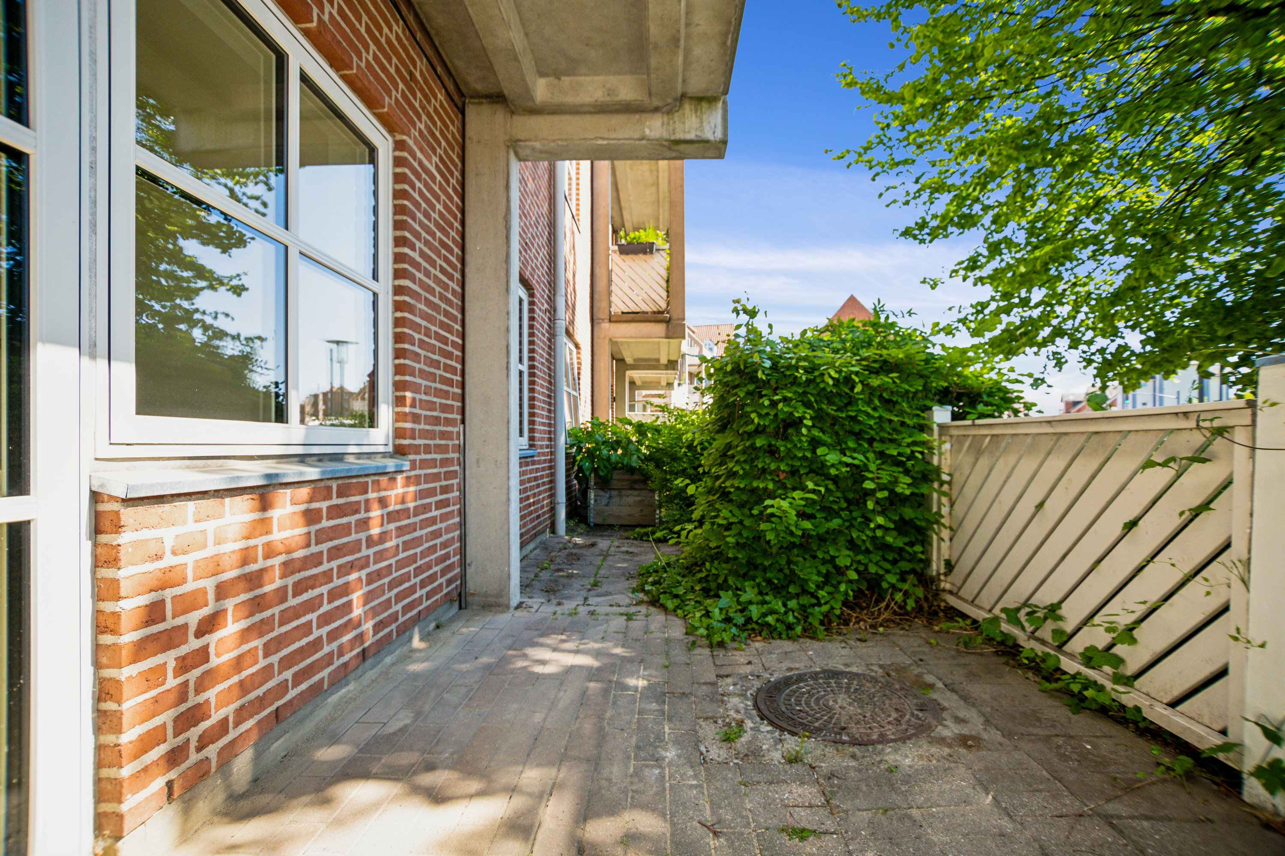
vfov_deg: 73.7
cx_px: 642
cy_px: 428
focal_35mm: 16
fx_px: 571
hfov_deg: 96.7
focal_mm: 16
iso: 1250
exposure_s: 1/500
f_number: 8
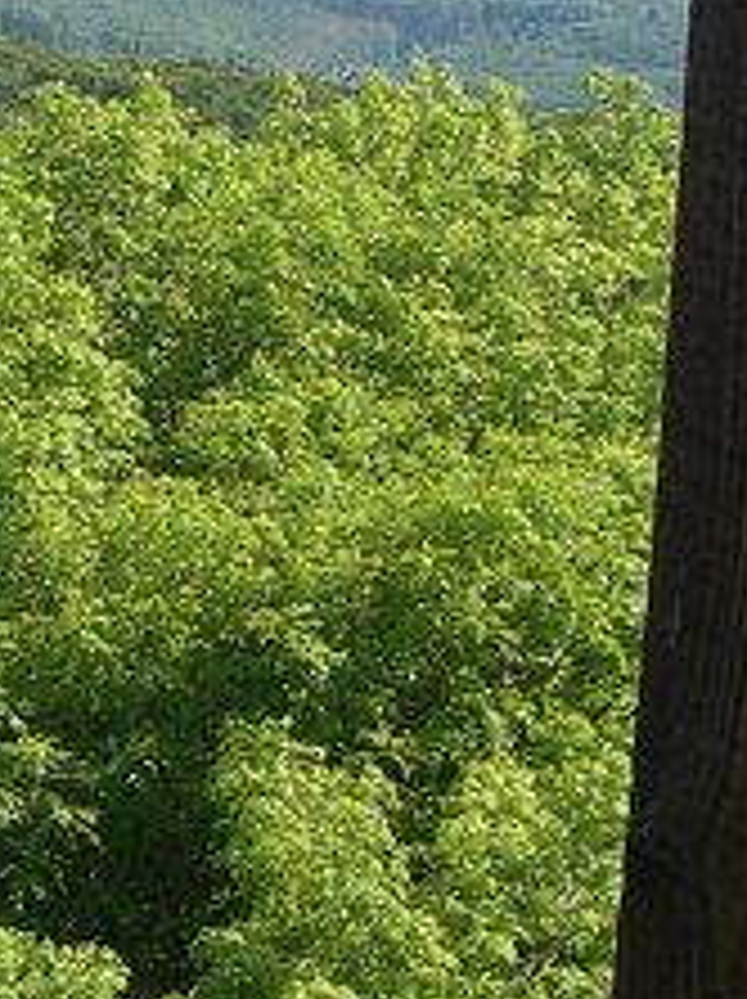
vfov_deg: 14.4
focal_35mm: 137
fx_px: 3949
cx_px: -1040
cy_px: 248
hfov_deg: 9.6
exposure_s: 1/250
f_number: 4.4
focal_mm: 6.3
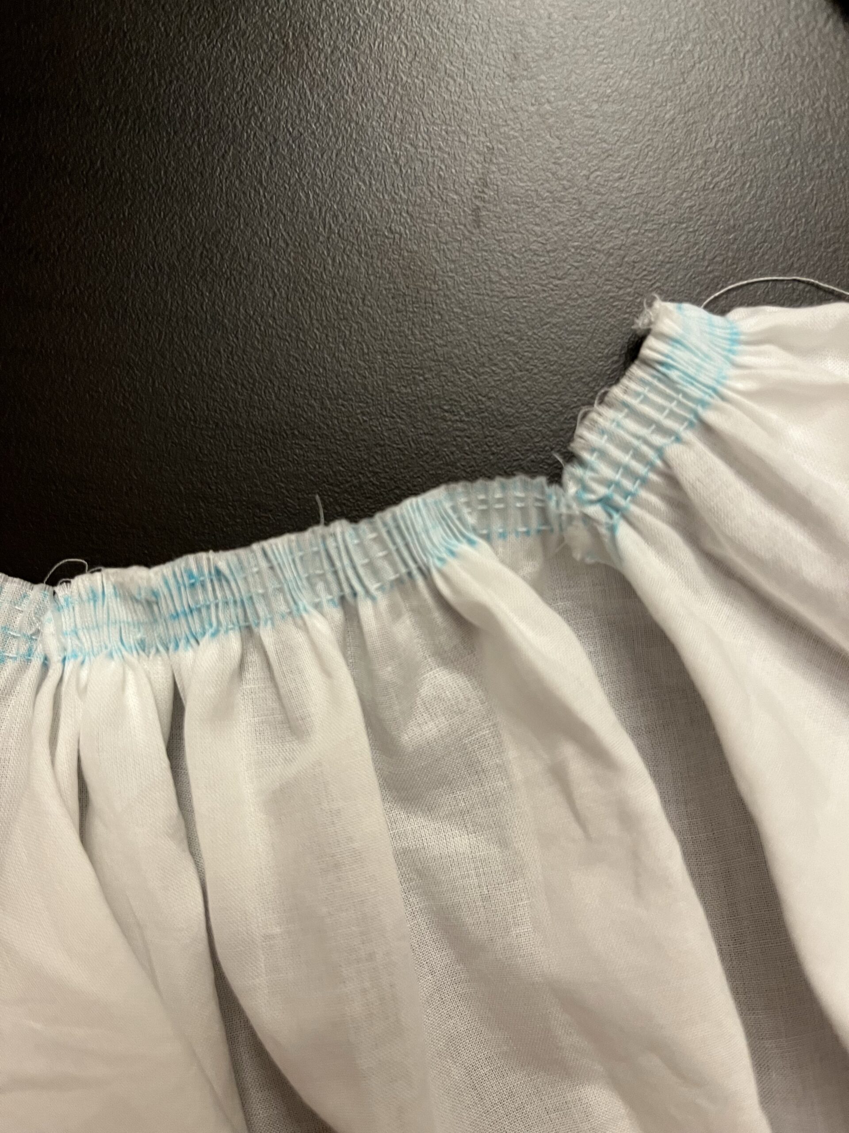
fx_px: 850
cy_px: 566
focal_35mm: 26
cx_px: 424
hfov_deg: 53.1
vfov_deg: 67.3
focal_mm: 5.1
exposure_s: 1/40
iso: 400
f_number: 1.6
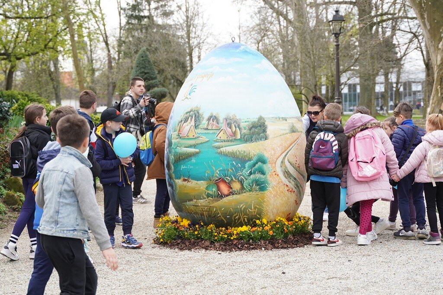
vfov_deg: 18.2
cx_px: 222
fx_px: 923
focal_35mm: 75
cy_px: 148
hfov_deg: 27.0
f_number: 2.8
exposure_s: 1/4000
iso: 1000
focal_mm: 50
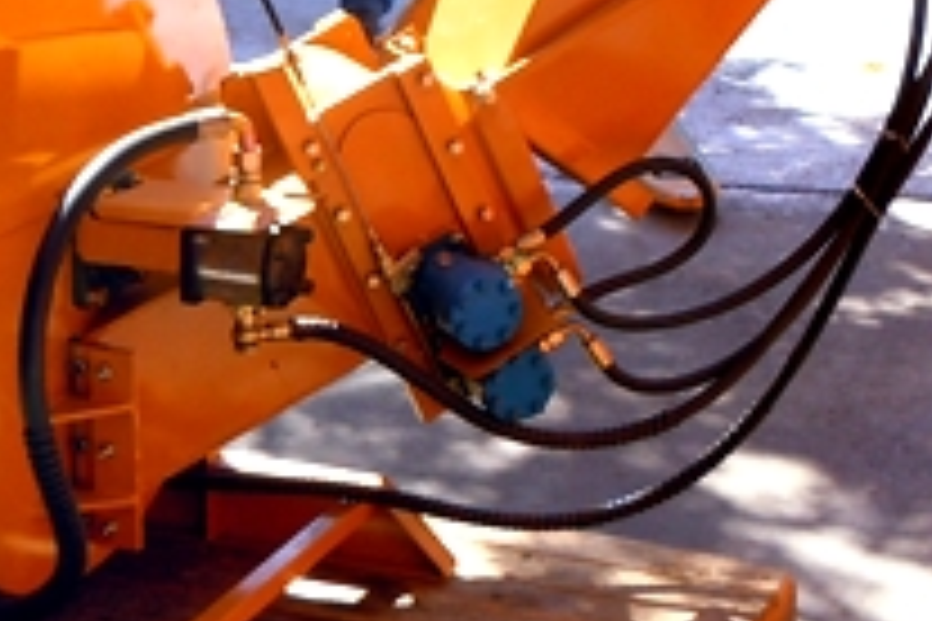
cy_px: 101
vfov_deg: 13.6
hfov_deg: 20.4
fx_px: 2589
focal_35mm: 100
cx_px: 340
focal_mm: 5.4
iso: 100
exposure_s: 1/320
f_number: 3.5
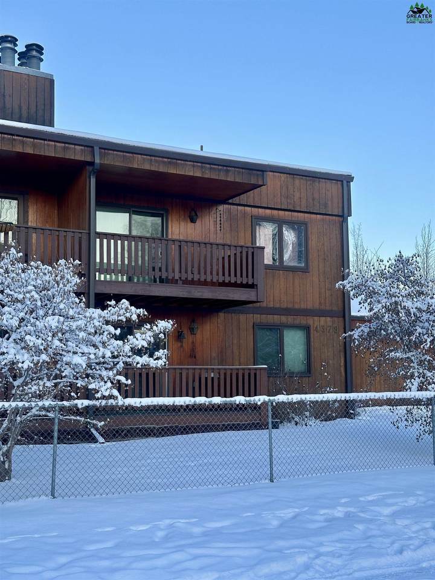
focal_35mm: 48
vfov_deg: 39.7
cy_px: 290
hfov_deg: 30.3
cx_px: 218
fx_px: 804
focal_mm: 6.86
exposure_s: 1/227
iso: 50
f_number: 1.78
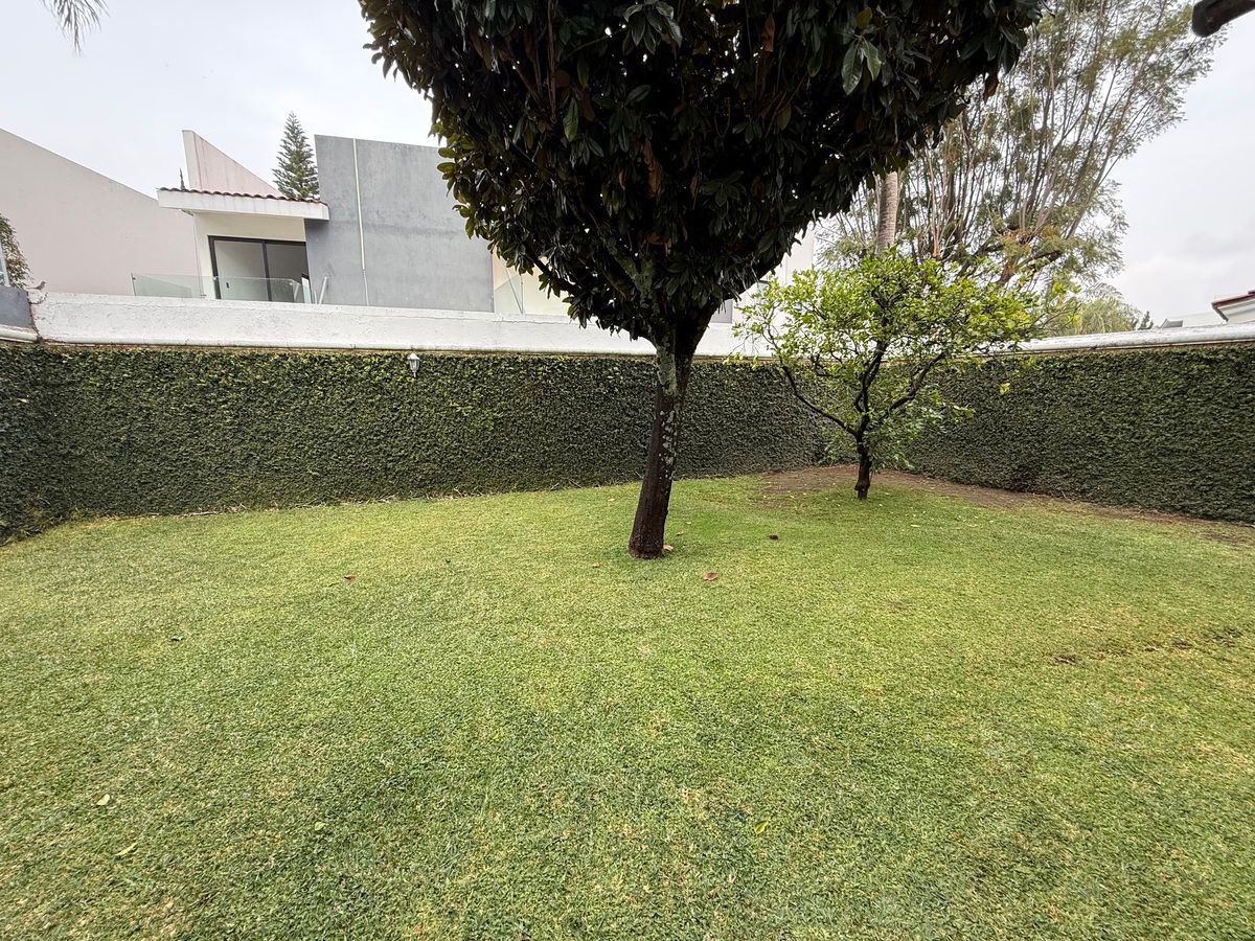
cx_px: 628
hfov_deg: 102.1
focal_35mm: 14
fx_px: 508
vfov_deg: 85.7
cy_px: 470
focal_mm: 2.22
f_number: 2.2
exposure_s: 1/400
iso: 64
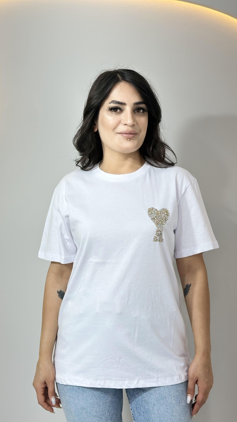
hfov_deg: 22.6
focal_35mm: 53
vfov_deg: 39.2
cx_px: 116
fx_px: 592
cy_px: 213
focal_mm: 6.86
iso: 80
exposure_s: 1/205
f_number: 1.78
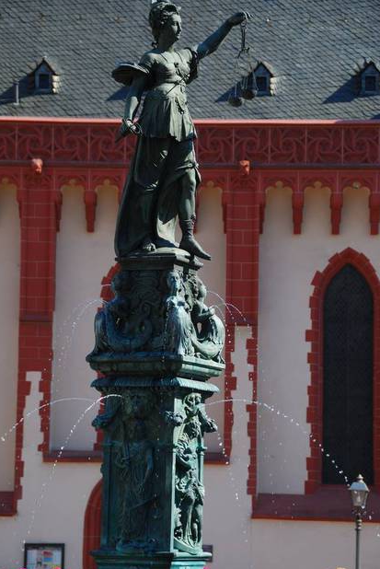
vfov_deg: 13.4
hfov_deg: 9.0
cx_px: 183
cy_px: 291
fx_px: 2418
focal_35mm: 153
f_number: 5.3
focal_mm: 90
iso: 140
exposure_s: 1/400
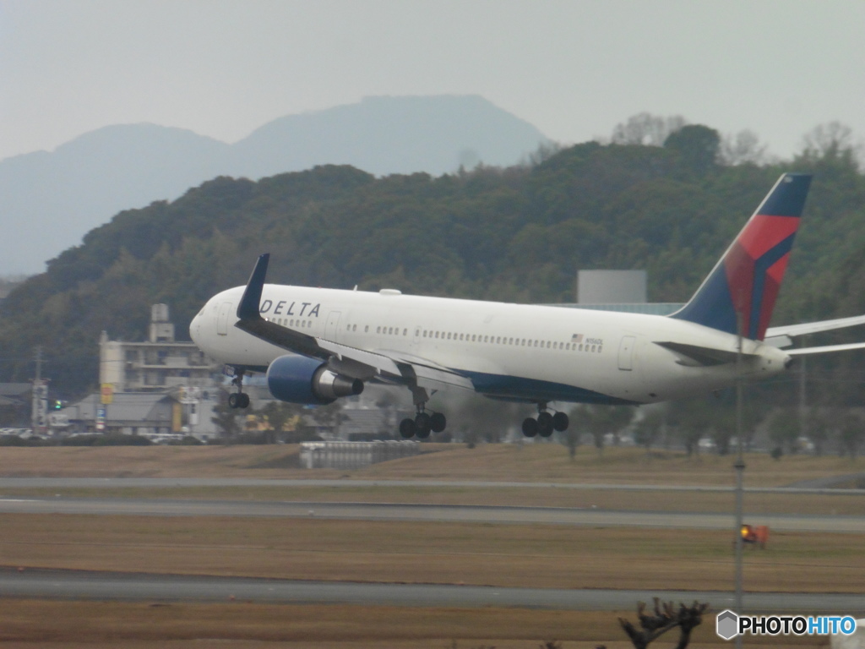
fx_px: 10845
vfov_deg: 3.4
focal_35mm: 434
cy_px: 324
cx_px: 432
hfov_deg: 4.6
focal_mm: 77.4
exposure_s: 1/160
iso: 400
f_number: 6.2
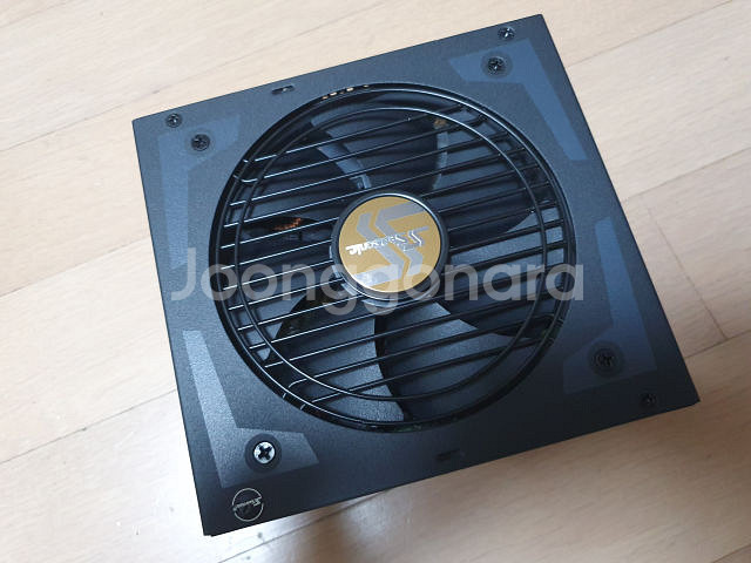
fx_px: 564
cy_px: 282
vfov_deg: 53.1
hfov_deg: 67.3
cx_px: 376
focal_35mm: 26
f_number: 1.5
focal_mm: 4.32
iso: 250
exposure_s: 1/40
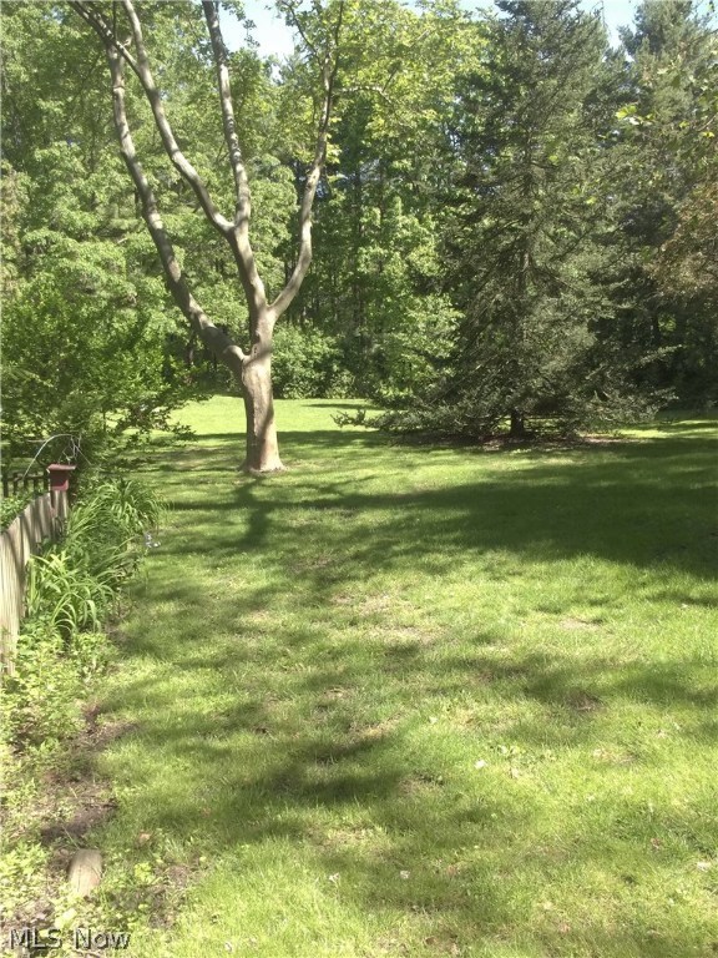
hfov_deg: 42.9
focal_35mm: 33
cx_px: 359
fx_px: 913
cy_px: 479
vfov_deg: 55.4
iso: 80
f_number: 3.3
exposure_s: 1/200
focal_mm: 5.9
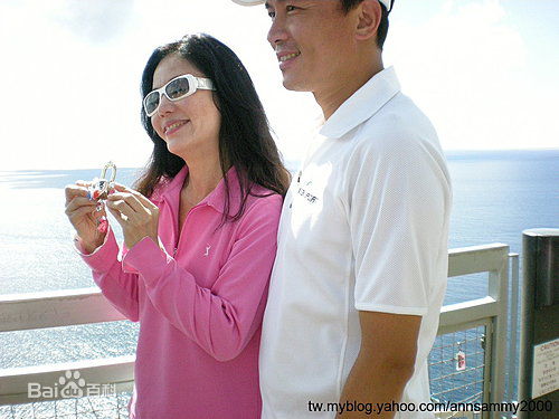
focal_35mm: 38
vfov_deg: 37.7
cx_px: 280
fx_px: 614
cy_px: 210
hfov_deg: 49.0
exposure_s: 1/1000
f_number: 4.6
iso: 400
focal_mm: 6.3
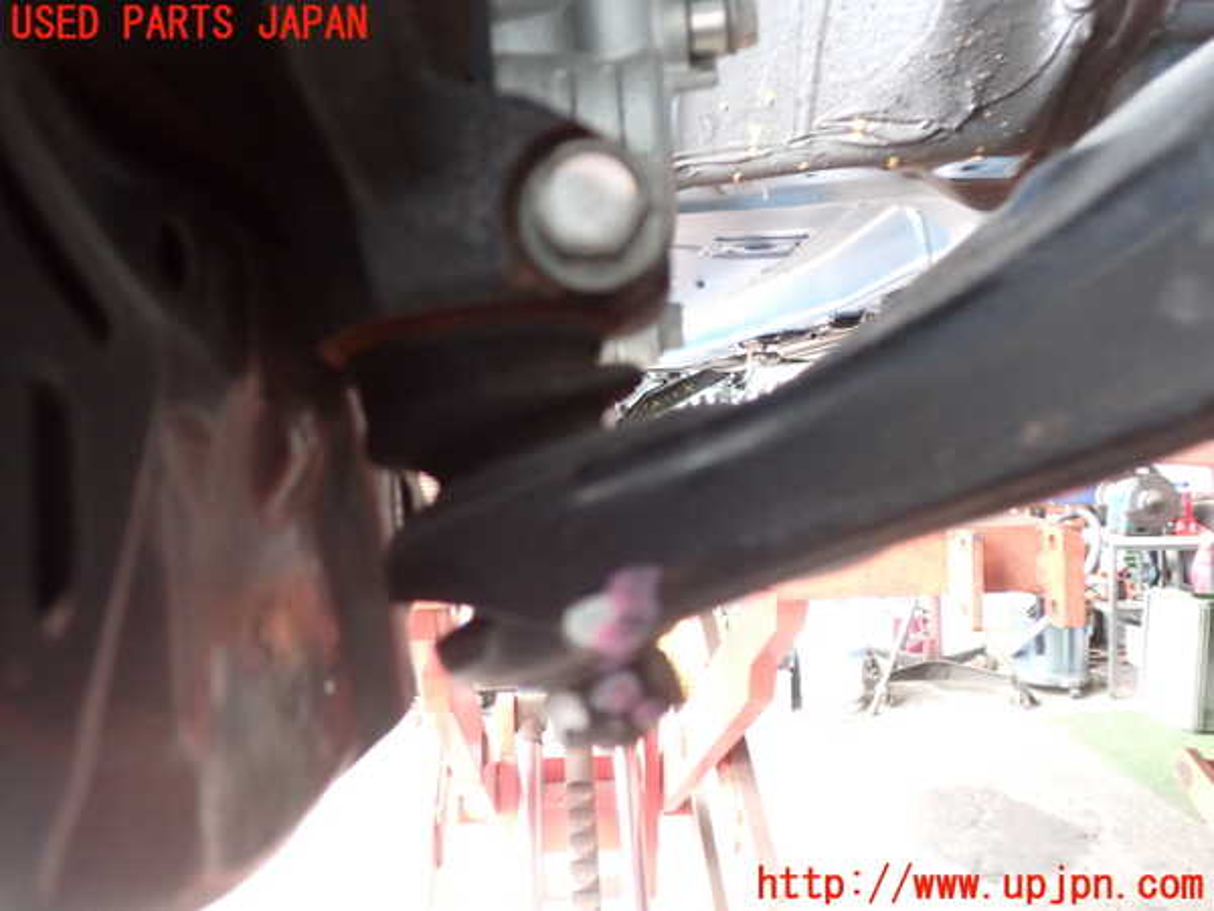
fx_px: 1052
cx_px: 607
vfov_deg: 46.8
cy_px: 456
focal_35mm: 30
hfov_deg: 60.0
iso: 500
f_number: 2.3
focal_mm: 5.4
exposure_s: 1/30
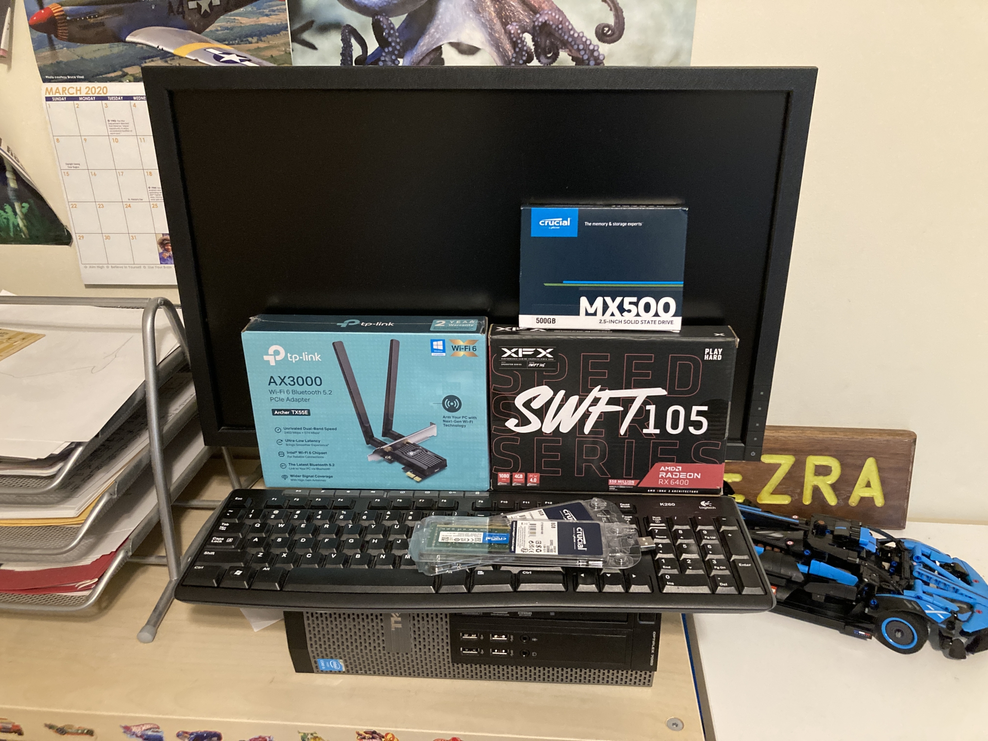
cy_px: 370
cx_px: 494
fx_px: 799
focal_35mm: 28
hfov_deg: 63.4
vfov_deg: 49.7
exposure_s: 1/30
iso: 500
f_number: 1.8
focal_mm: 3.99
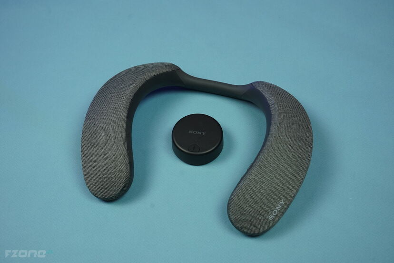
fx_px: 525
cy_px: 132
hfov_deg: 41.1
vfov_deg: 28.1
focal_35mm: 48
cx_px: 197
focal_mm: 48
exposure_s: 1/125
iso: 2000
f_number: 7.1
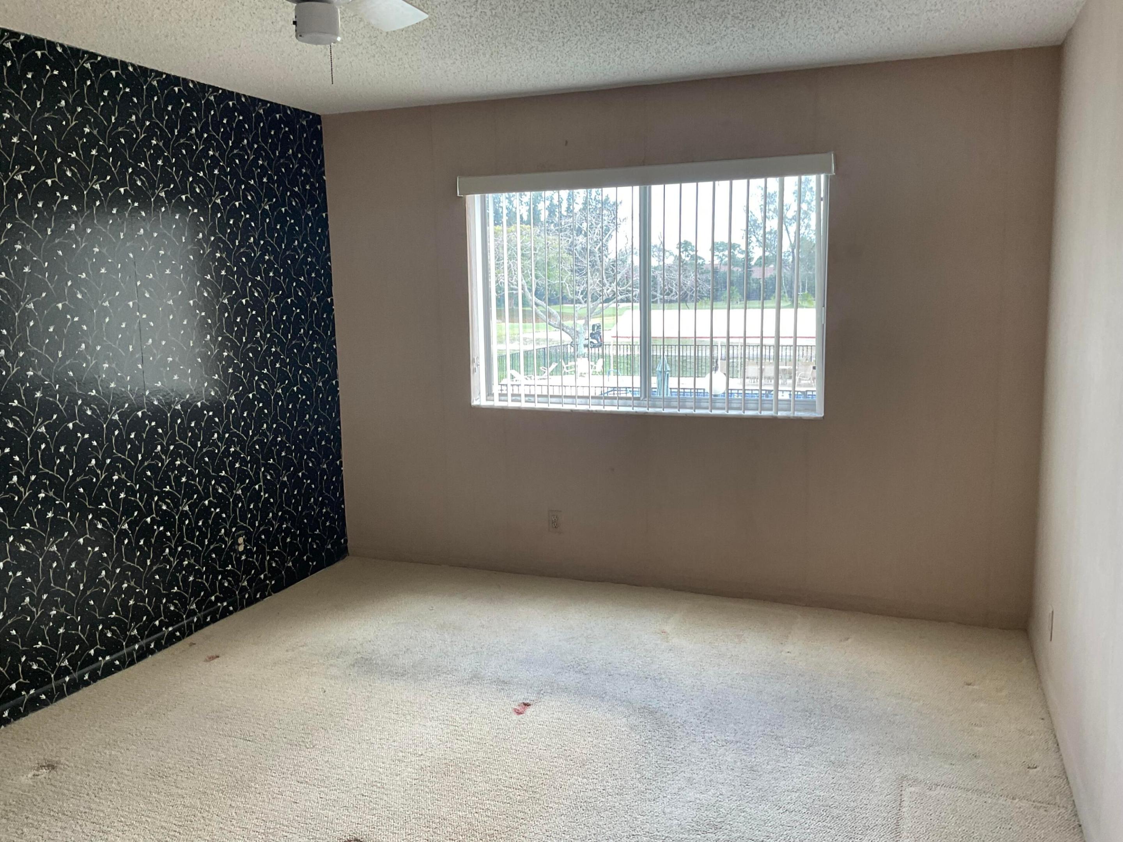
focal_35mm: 29
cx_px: 562
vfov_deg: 48.2
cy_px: 421
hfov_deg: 61.7
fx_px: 941
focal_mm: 3
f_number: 1.8
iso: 40
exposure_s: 1/100
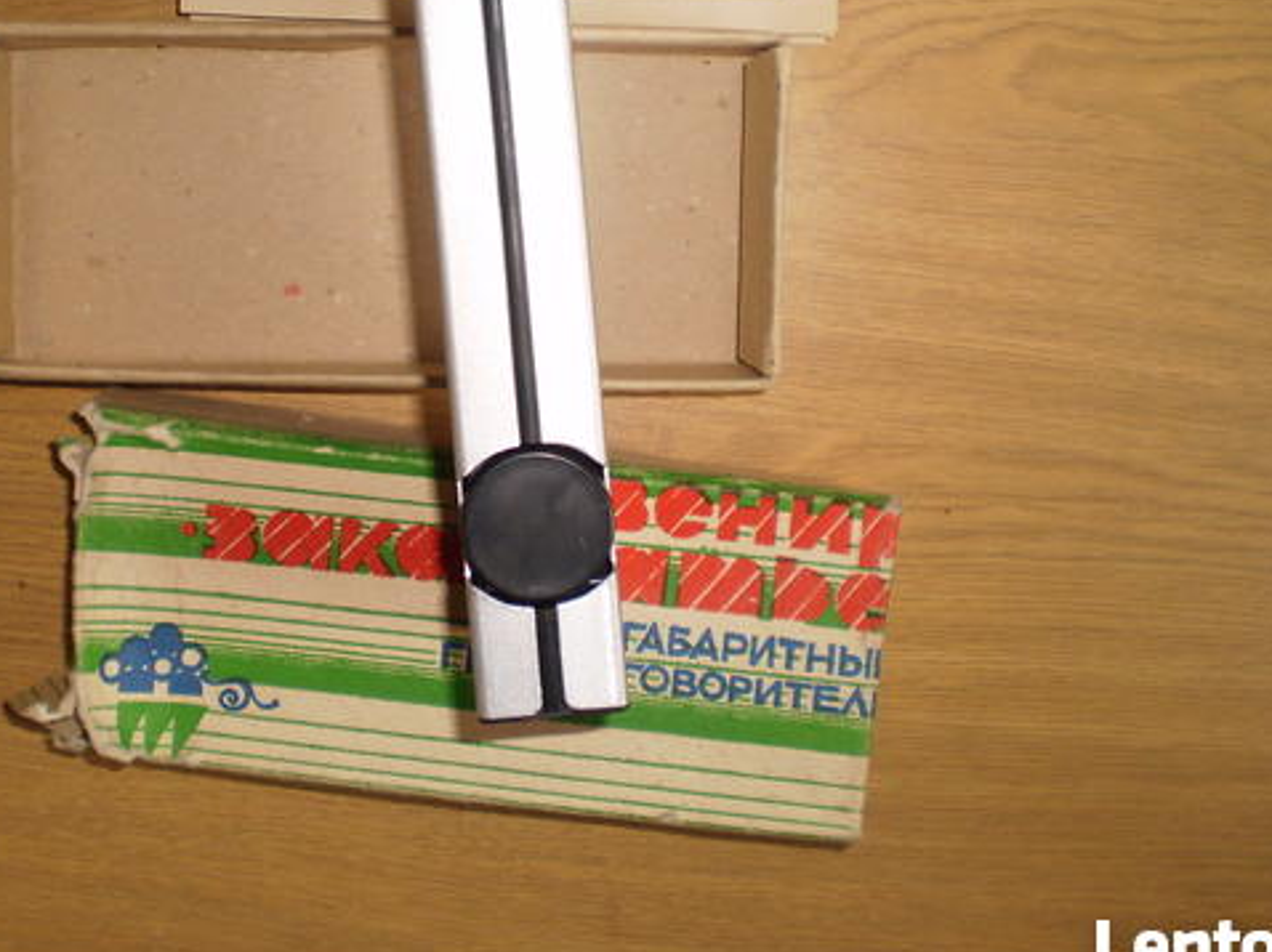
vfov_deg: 29.5
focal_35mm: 49
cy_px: 355
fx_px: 1800
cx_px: 490
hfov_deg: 38.7
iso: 125
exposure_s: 1/30
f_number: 3.1
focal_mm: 6.3
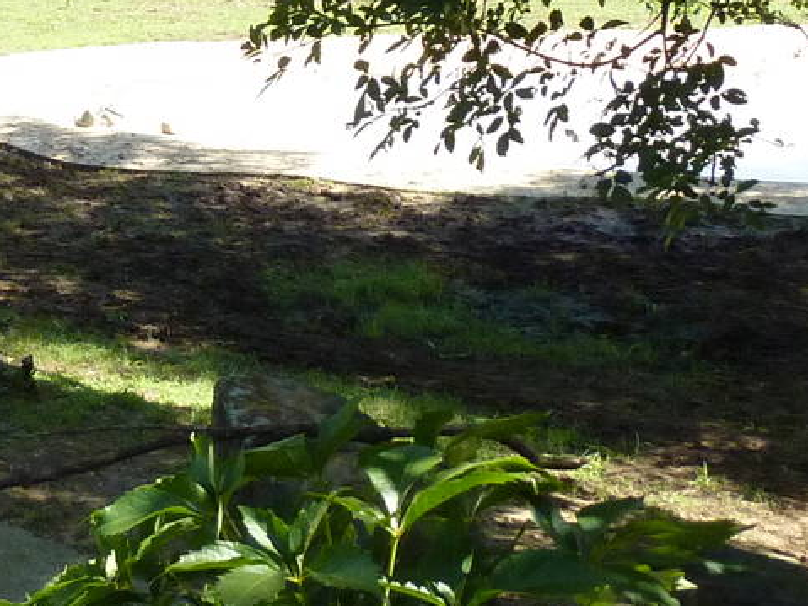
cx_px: -233
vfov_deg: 12.3
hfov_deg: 16.0
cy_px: -194
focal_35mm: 117
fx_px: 2730
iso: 250
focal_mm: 5.7
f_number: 3.5
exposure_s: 1/500
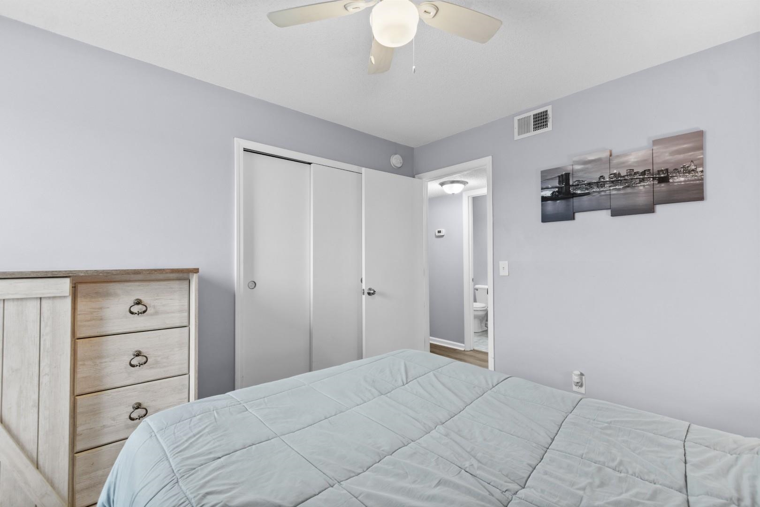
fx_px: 317
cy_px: 254
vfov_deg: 77.3
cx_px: 380
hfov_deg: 100.4
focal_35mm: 15
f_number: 4.5
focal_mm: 10
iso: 100
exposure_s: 1/3
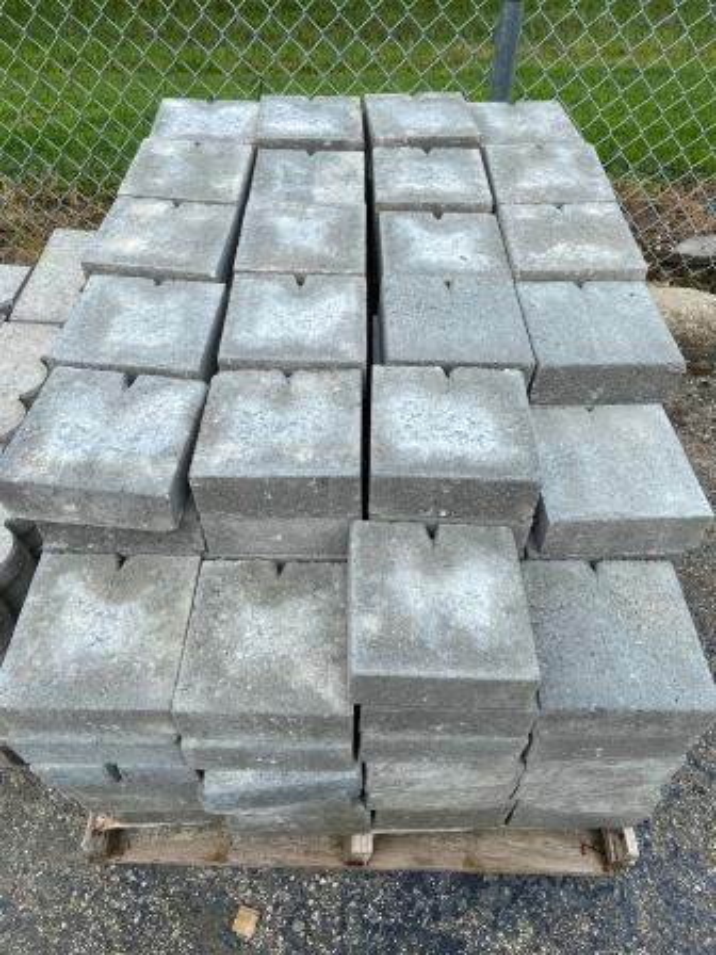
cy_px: 478
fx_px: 717
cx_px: 358
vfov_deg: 67.3
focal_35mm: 26
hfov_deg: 53.1
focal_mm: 4.25
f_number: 1.8
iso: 32
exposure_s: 1/1522
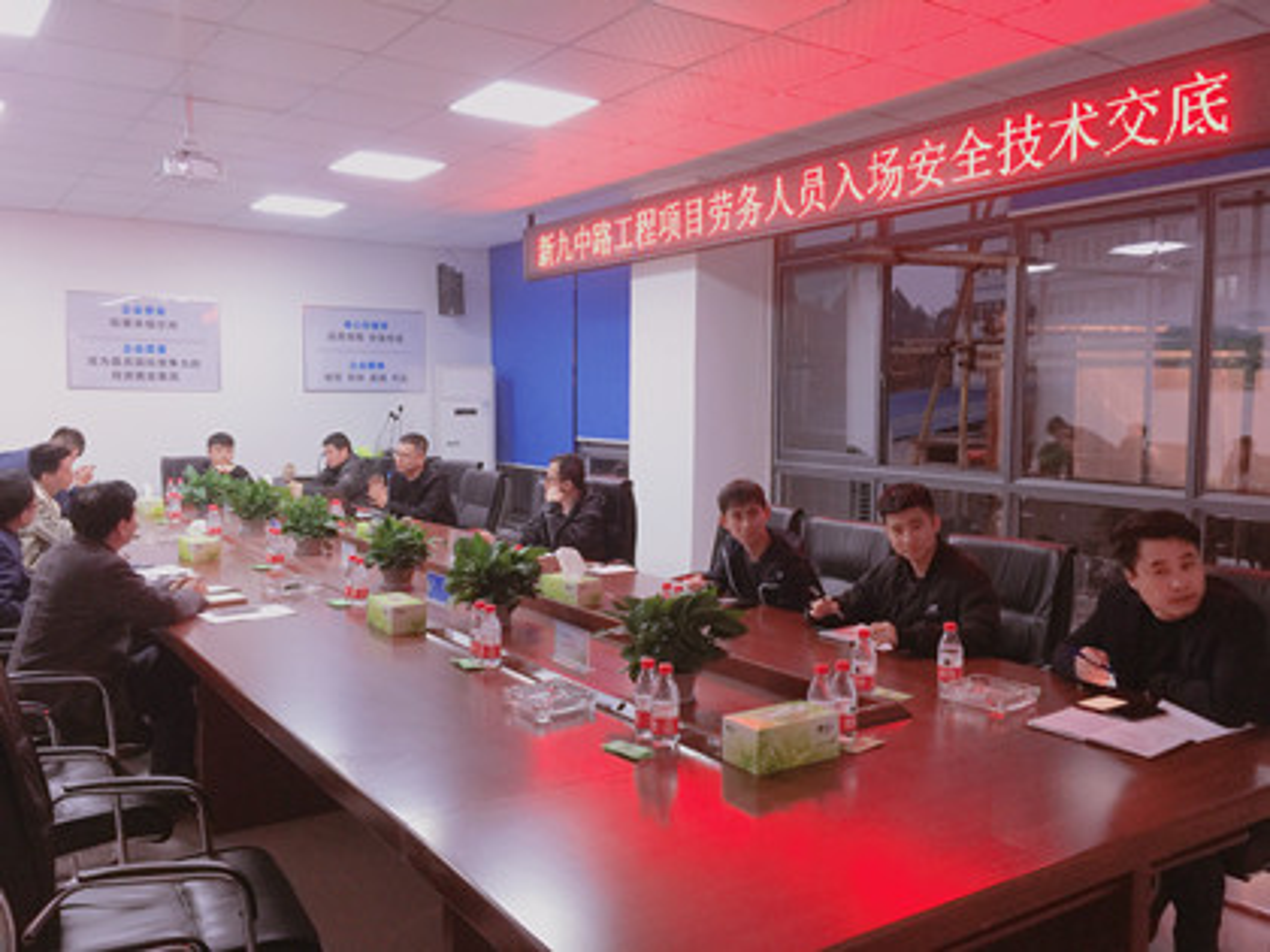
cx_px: 635
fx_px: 1064
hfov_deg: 61.7
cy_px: 476
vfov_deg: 48.2
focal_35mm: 29
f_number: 2.2
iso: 64
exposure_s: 1/17
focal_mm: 4.15
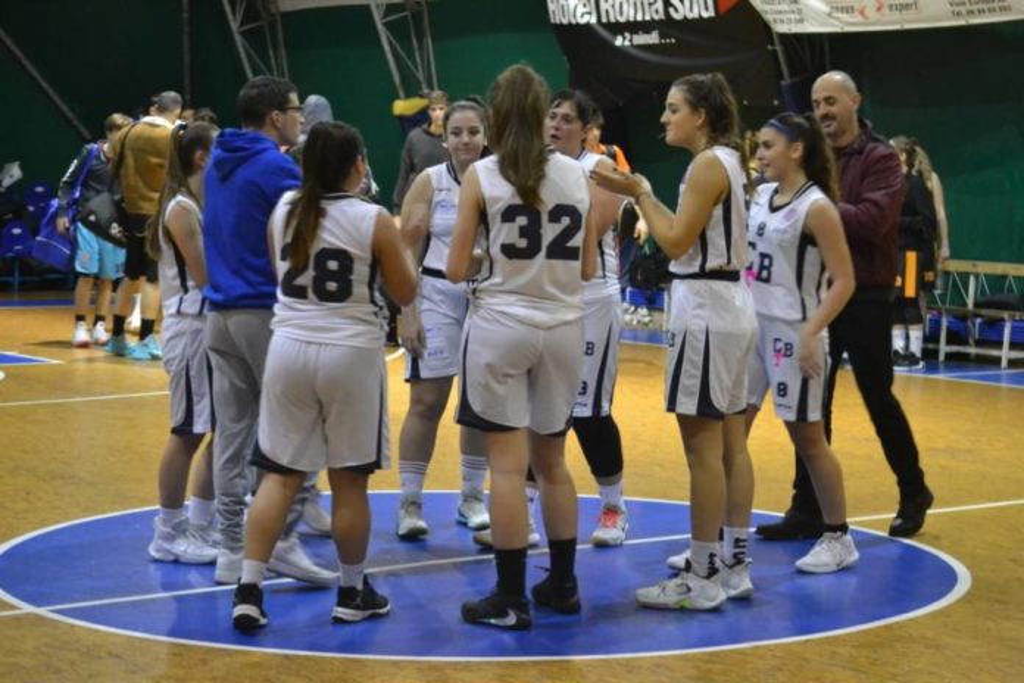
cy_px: 342
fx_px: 2346
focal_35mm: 82
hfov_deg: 24.6
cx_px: 512
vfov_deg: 16.6
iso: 3200
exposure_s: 1/40
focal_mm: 55
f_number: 4
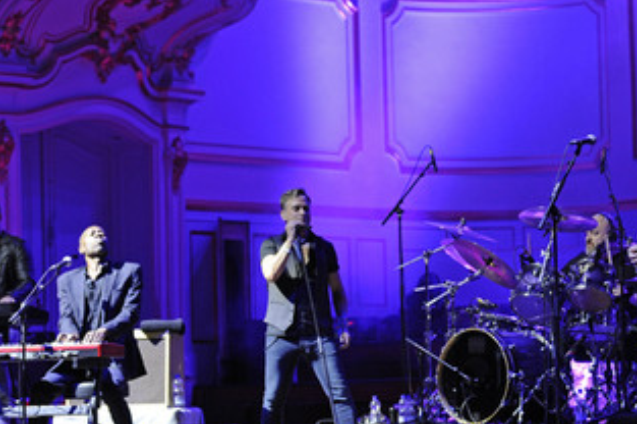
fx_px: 2192
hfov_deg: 16.5
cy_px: 222
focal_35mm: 124
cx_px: 323
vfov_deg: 11.0
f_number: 2.8
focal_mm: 86
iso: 1600
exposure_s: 1/160
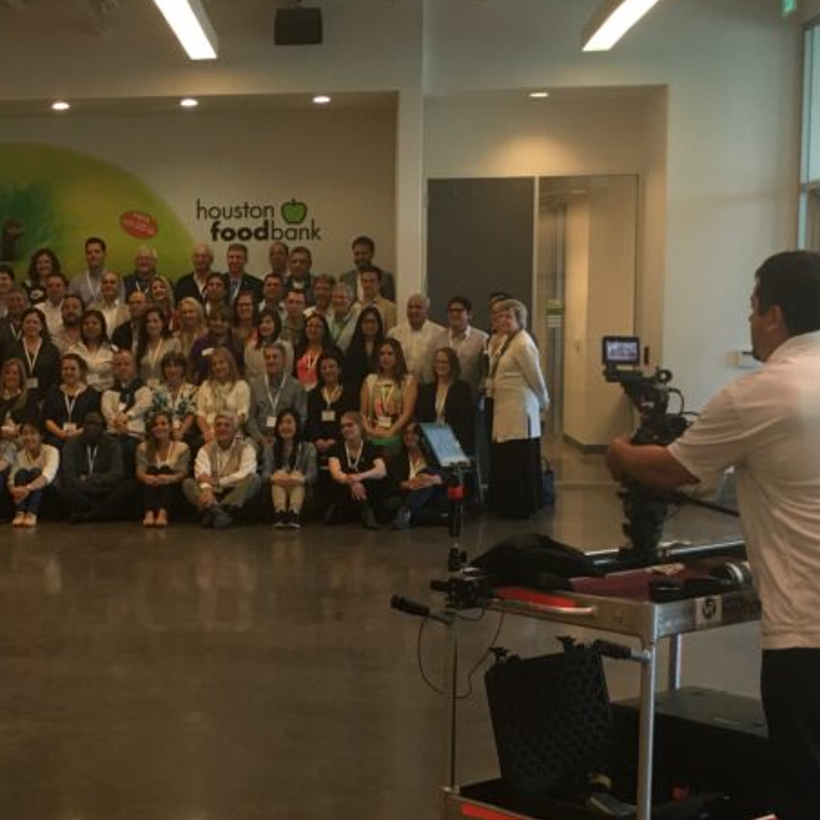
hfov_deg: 24.8
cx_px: 114
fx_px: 1822
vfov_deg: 25.3
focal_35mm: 68
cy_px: 506
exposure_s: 1/15
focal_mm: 4.15
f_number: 2.2
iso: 25
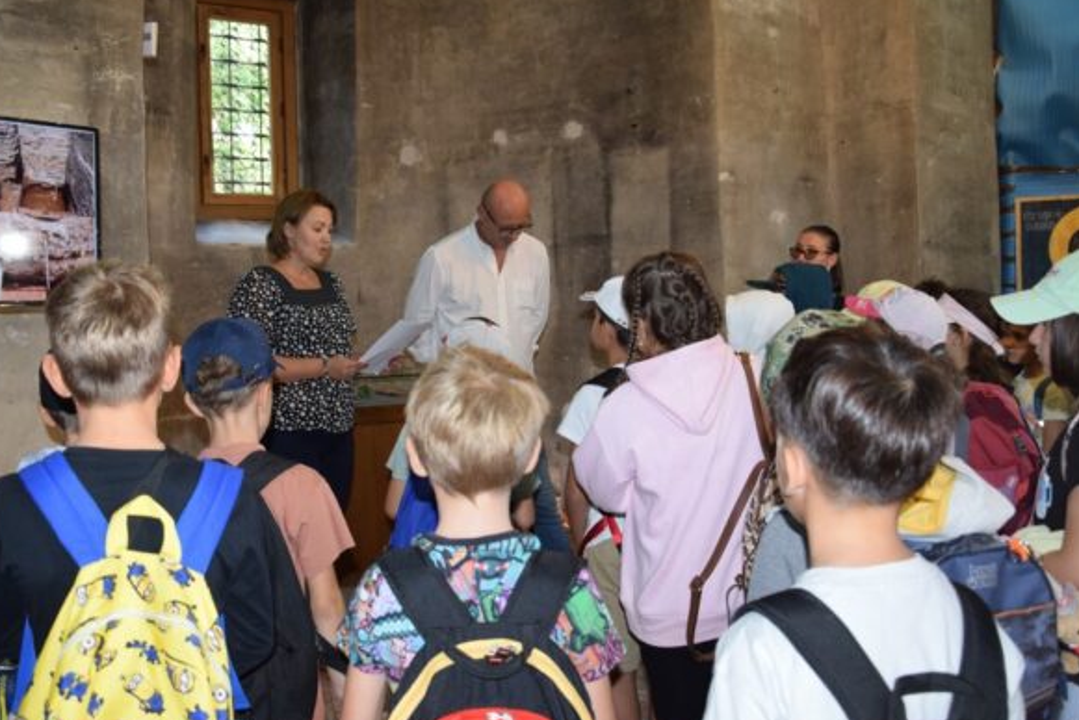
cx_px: 482
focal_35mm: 37
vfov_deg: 36.3
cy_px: 334
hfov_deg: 52.3
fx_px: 1097
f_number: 4
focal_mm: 21
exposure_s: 1/60
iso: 800
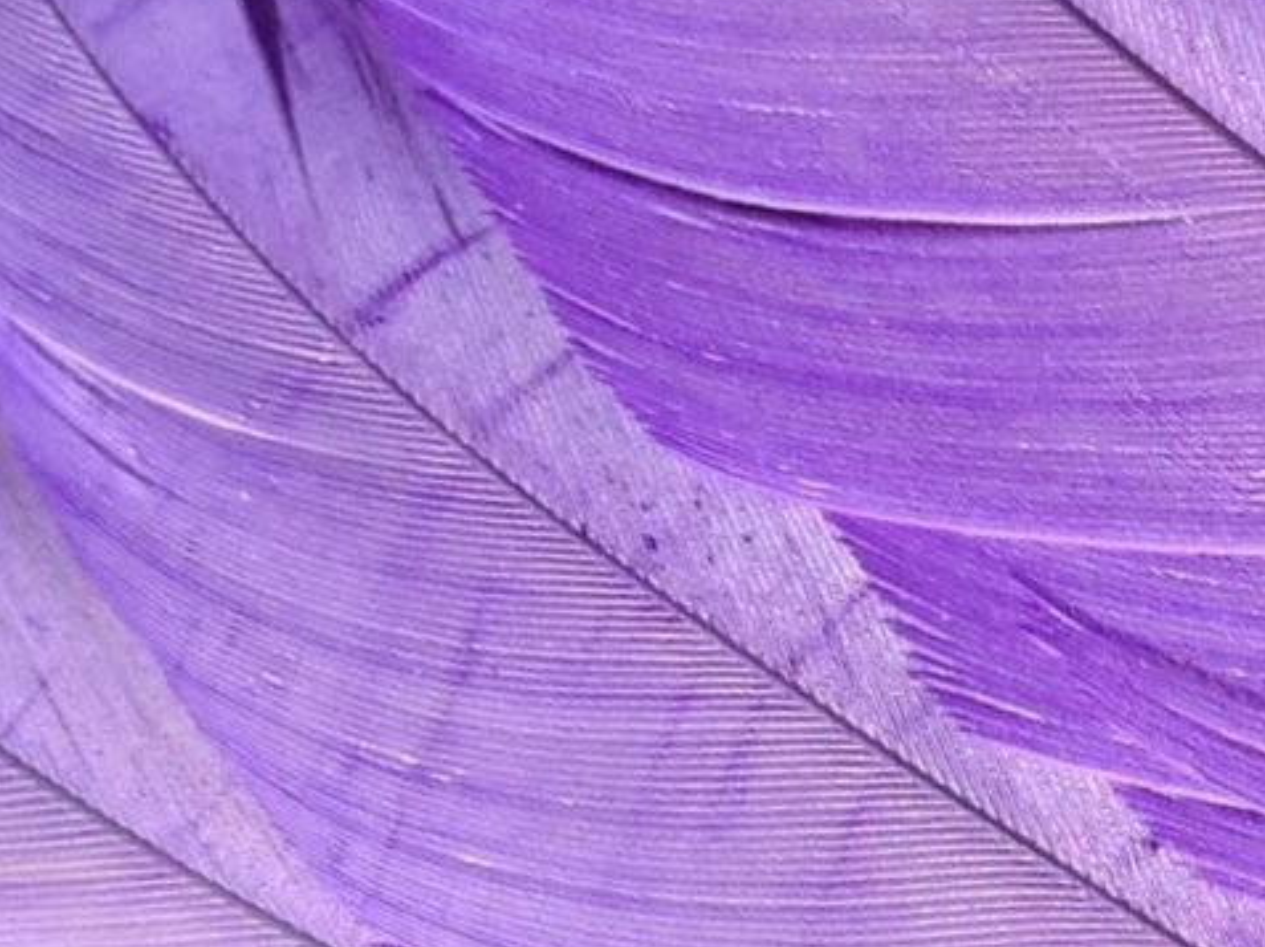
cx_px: 1536
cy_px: 431
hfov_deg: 14.5
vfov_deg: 11.2
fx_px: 4820
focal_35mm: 132
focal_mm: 4.28
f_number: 2.4
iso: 50
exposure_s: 1/2519
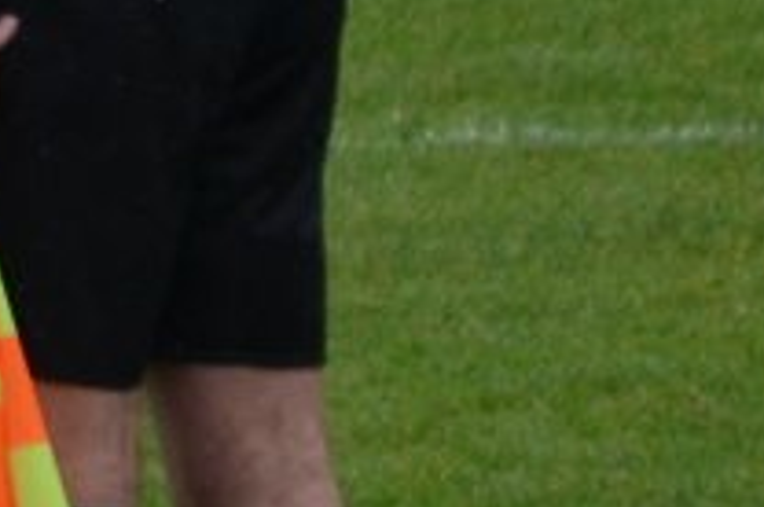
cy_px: -200
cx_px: -793
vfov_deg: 0.5
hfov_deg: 0.8
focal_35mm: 2601
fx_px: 55113
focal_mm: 300
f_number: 5.6
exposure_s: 1/1250
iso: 800
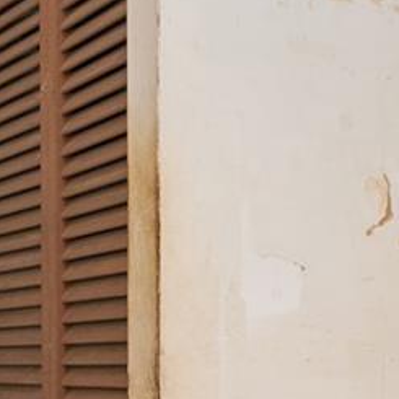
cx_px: 518
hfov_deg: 16.5
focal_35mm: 100
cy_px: 387
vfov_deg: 17.1
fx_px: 1304
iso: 400
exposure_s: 1/40
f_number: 8
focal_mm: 12
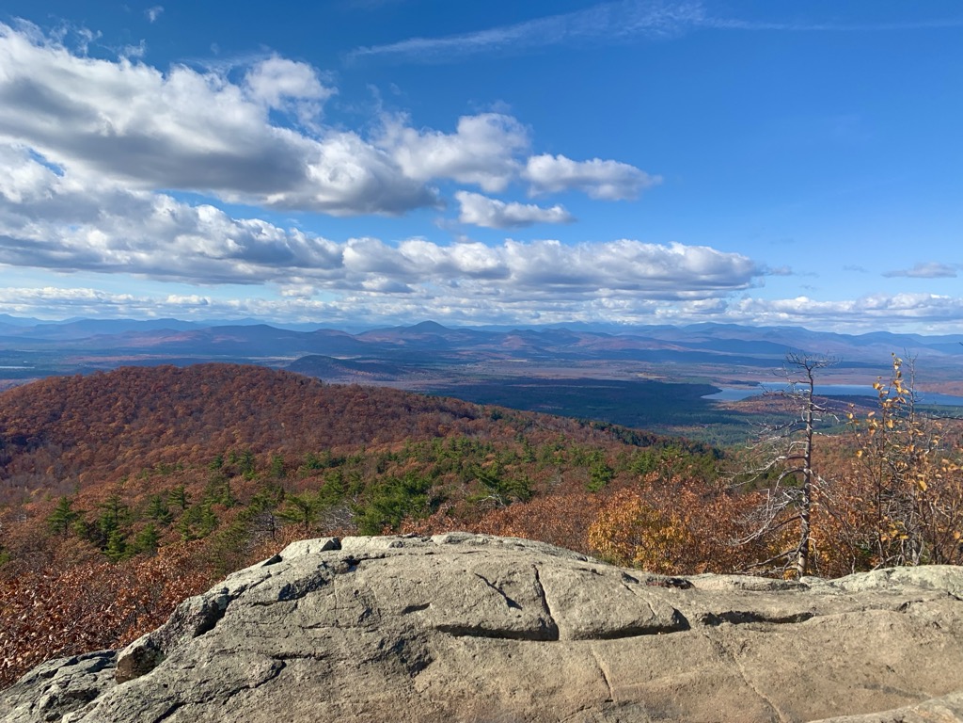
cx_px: 482
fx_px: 723
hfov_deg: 67.3
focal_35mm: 26
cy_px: 362
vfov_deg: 53.1
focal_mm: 4.25
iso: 25
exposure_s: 1/2481
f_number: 1.8
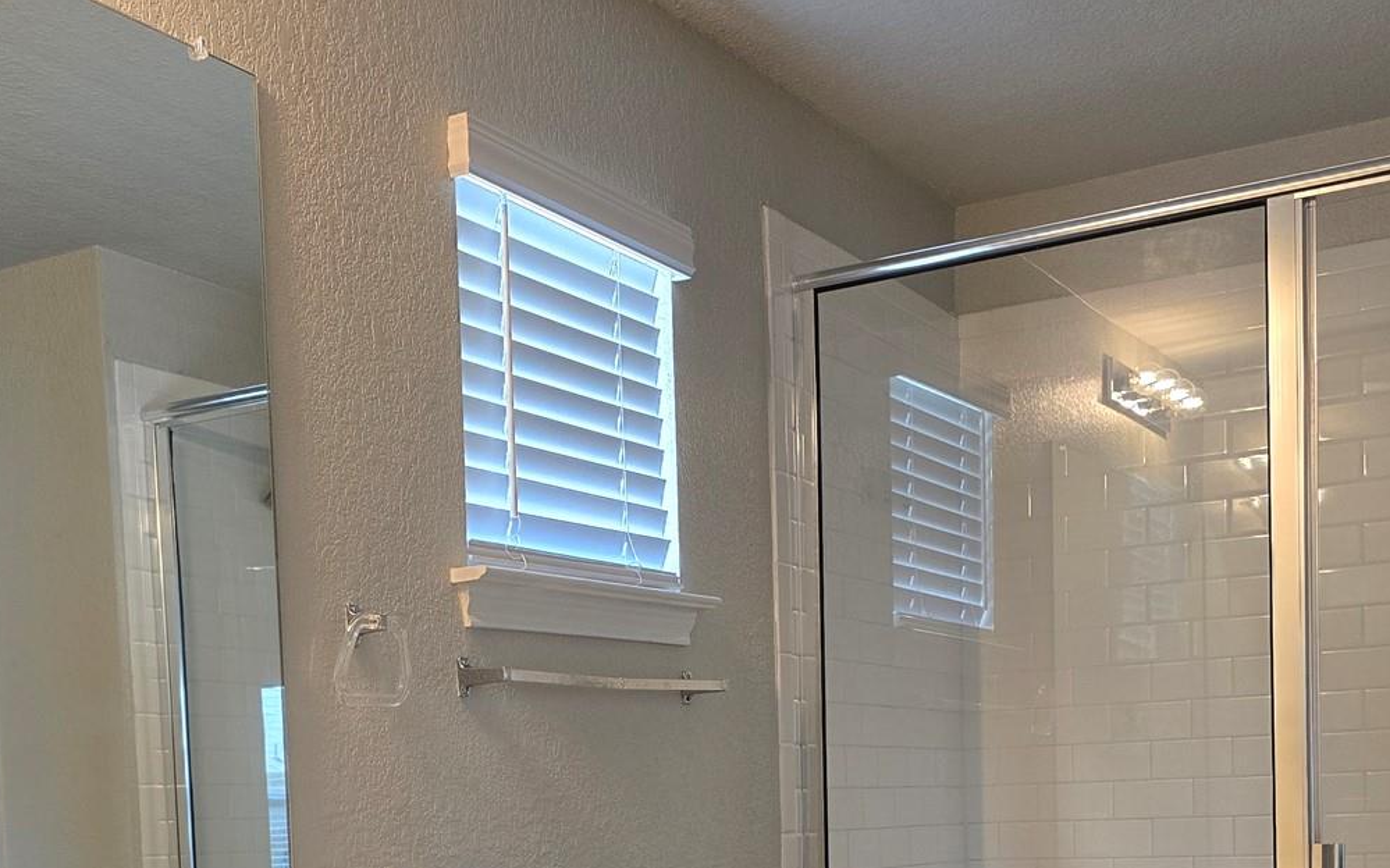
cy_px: 889
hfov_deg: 40.0
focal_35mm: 50
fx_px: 1894
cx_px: 502
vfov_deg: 24.5
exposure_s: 1/120
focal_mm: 6.3
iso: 250
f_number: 1.7
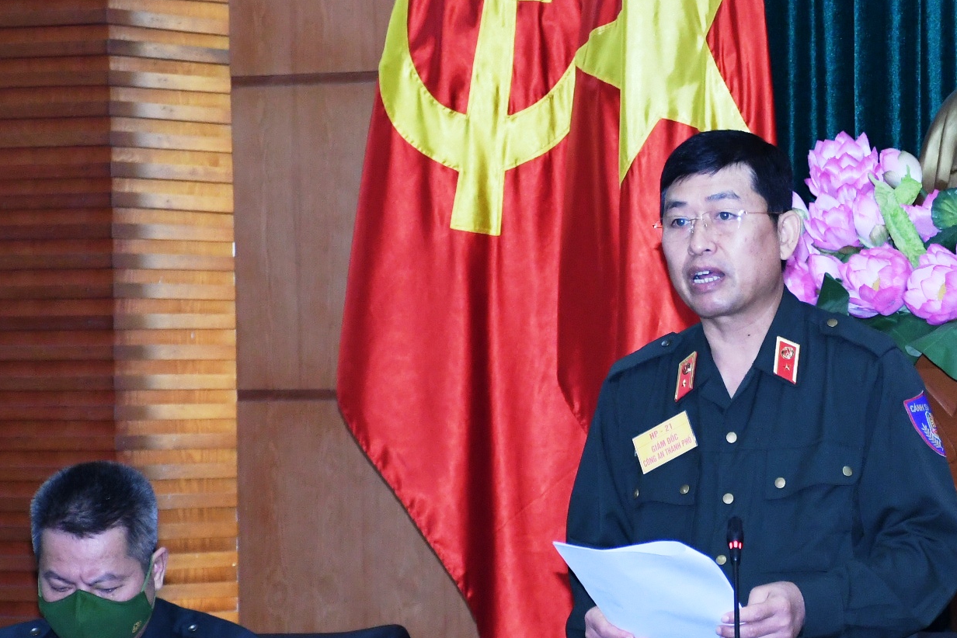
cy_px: 351
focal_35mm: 254
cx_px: 881
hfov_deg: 8.1
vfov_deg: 5.4
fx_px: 6757
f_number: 5
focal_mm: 75
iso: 1600
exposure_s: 1/200
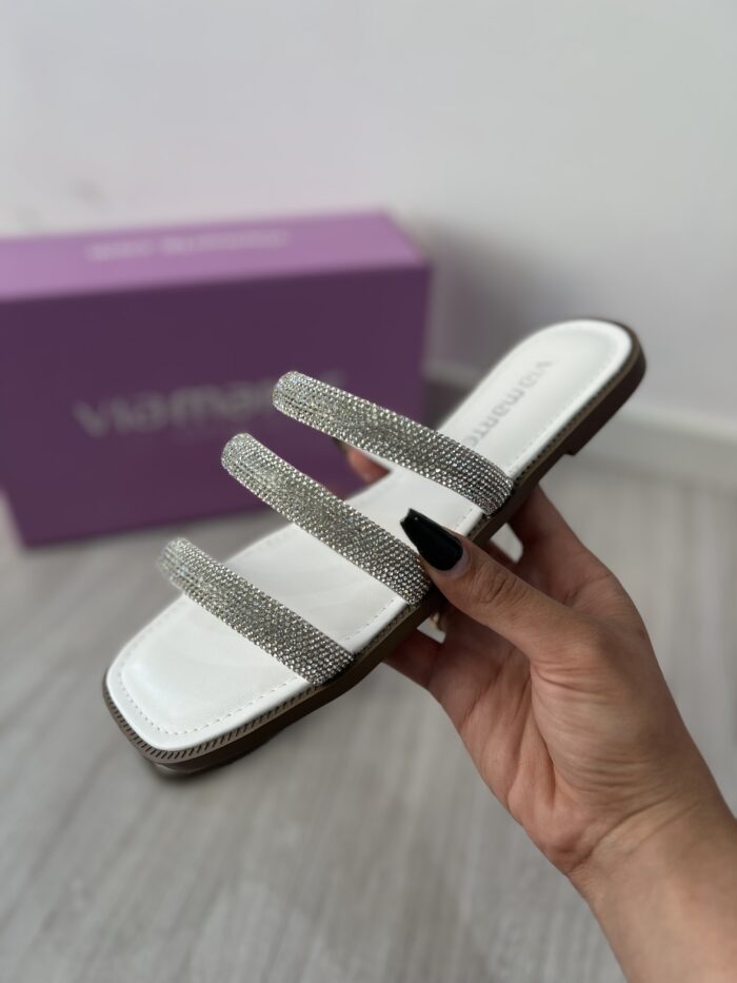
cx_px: 368
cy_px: 492
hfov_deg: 53.1
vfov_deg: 67.3
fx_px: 738
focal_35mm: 26
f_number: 1.5
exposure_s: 1/231
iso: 40
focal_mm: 5.7
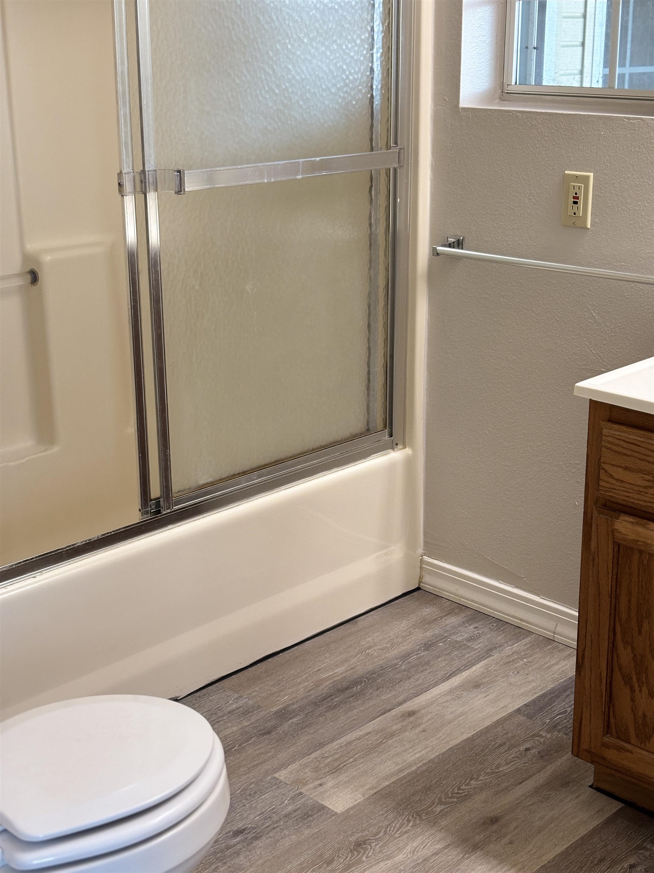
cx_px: 327
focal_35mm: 52
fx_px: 1310
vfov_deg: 36.8
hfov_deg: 28.0
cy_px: 436
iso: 125
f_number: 1.6
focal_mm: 5.96
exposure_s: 1/40
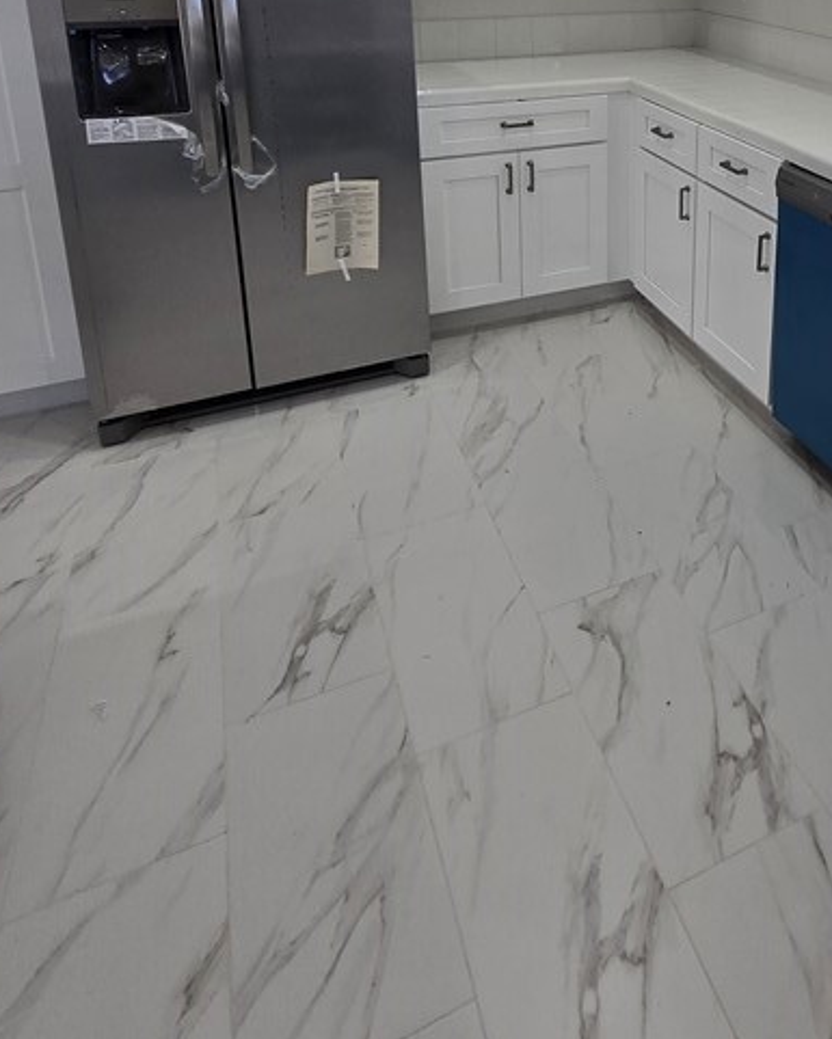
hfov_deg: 50.2
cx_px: 659
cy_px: 127
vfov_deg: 56.4
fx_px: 831
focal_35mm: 27
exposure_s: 1/60
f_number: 2.2
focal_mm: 1.7
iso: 32
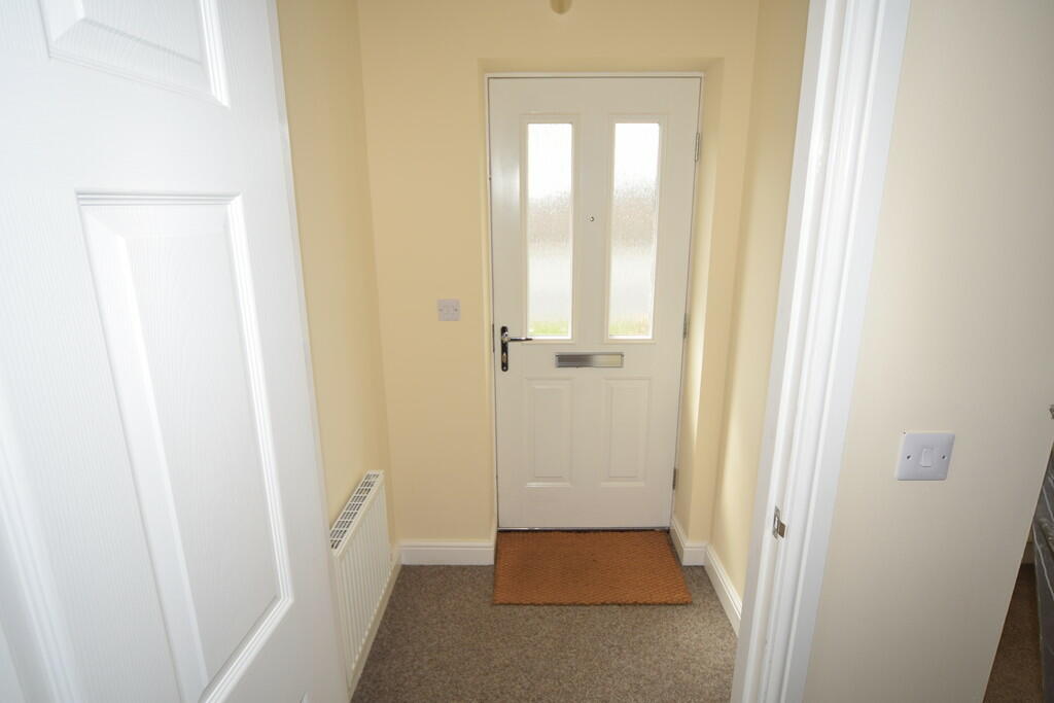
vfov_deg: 67.4
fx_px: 527
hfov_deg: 90.0
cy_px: 352
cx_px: 527
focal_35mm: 18
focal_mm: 12
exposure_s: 1/125
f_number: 5.6
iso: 220
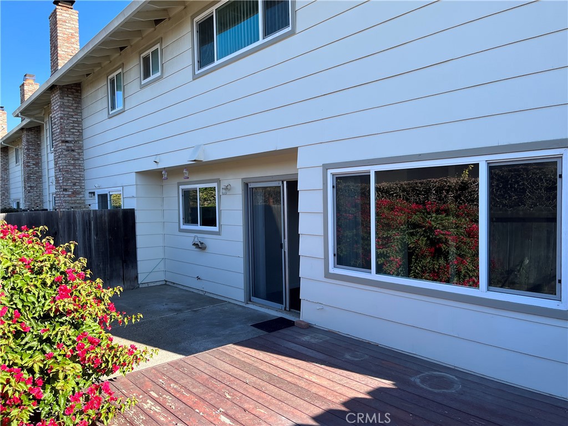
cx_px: 284
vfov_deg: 53.1
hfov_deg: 67.3
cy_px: 213
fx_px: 427
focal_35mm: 26
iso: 50
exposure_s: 1/871
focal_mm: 5.1
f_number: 1.6
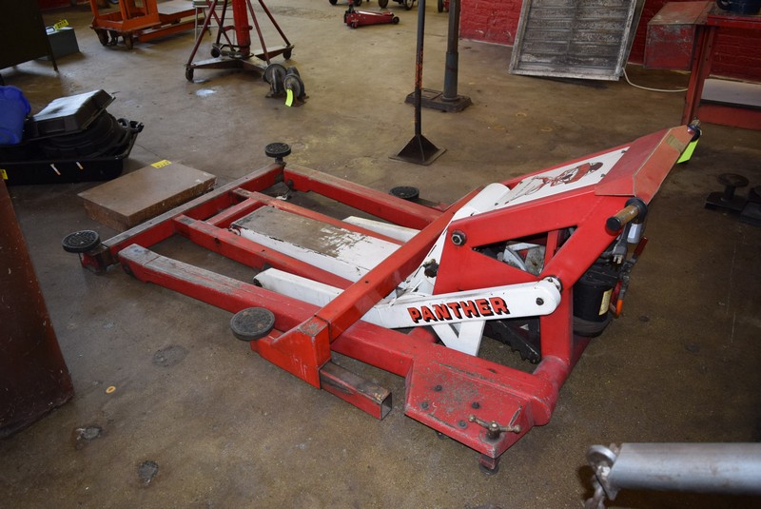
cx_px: 380
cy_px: 254
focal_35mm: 27
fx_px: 571
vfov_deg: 48.0
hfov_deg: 67.3
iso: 800
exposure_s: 1/60
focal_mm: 18
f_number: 4
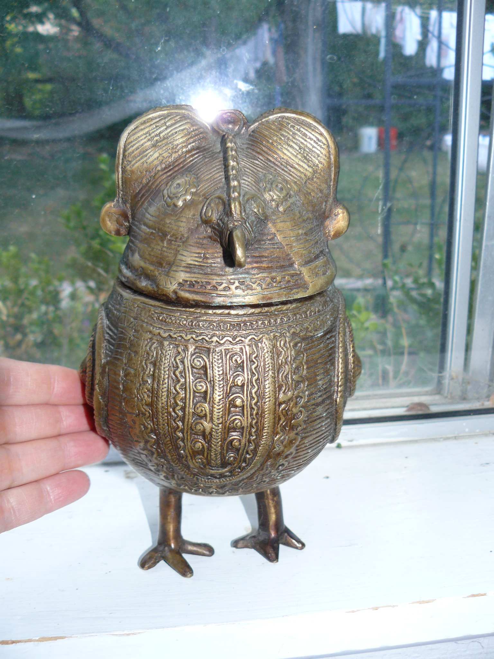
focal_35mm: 36
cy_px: 330
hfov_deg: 39.7
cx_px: 247
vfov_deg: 51.4
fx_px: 685
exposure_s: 1/30
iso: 100
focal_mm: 6
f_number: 2.8
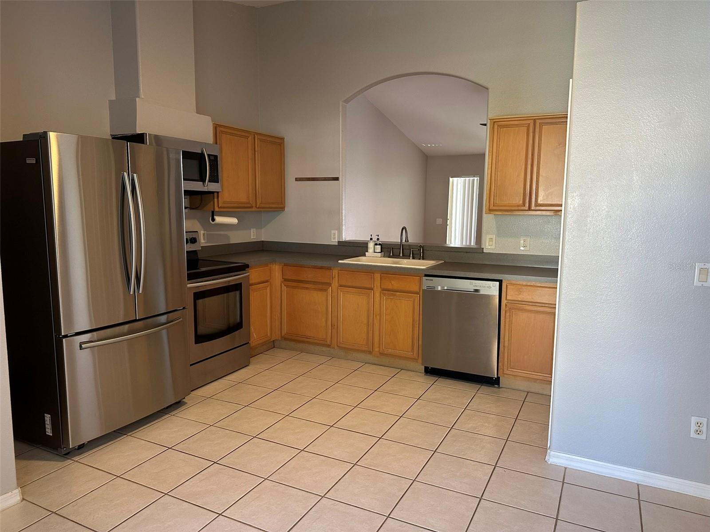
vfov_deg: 56.8
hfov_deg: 71.6
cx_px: 355
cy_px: 266
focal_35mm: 24
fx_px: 492
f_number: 1.78
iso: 160
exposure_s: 1/60
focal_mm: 6.86
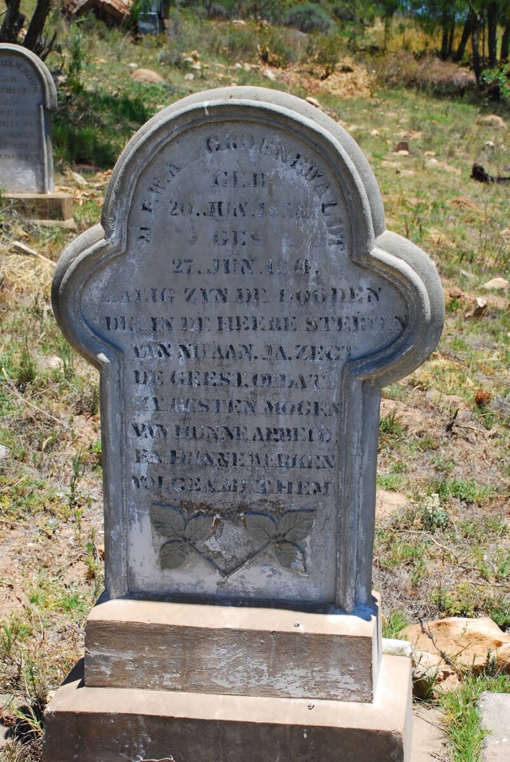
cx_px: 255
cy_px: 381
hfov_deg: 23.8
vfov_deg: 35.0
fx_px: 1208
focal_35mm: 57
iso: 100
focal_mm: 38
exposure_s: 1/125
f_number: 9
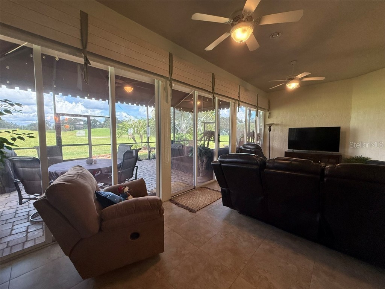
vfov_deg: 85.7
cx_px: 192
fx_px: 156
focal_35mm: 14
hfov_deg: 102.1
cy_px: 144
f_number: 2.2
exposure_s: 1/120
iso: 200
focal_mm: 2.22
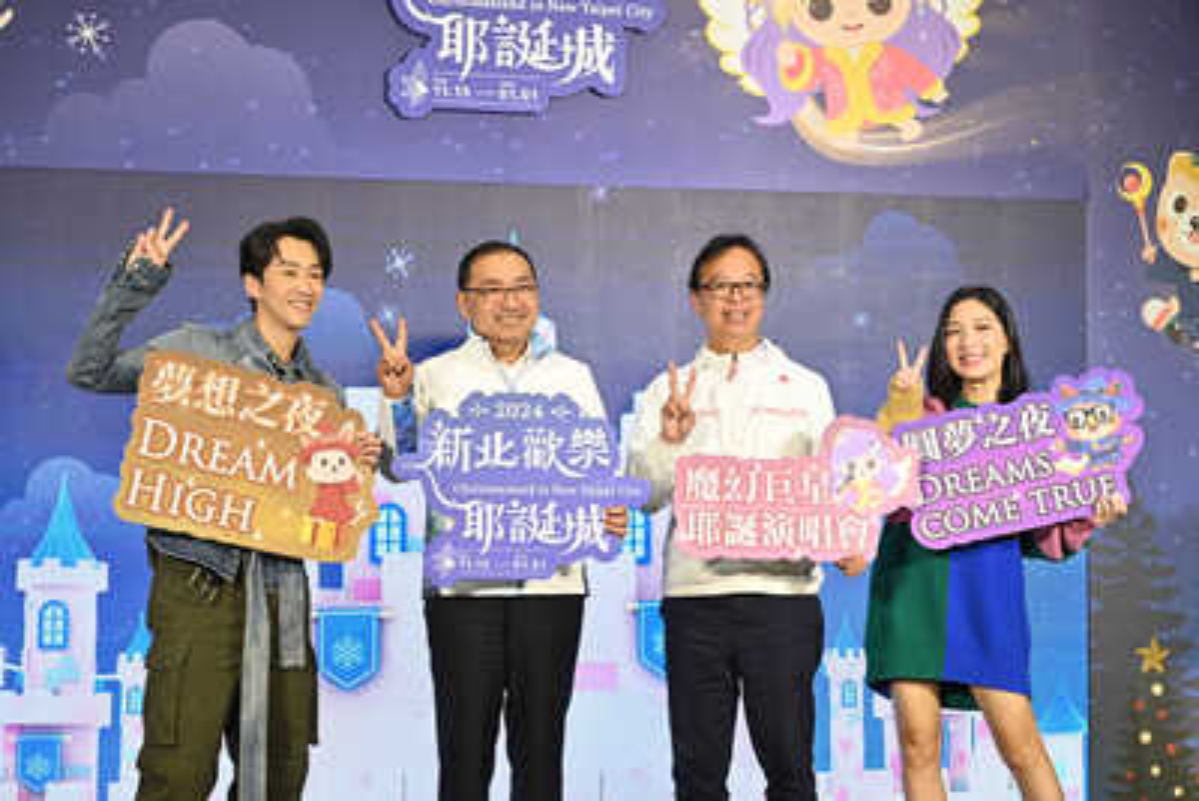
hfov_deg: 26.3
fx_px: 2565
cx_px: 600
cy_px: 400
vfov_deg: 17.7
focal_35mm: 77
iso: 800
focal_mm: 77
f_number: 5.6
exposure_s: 1/100
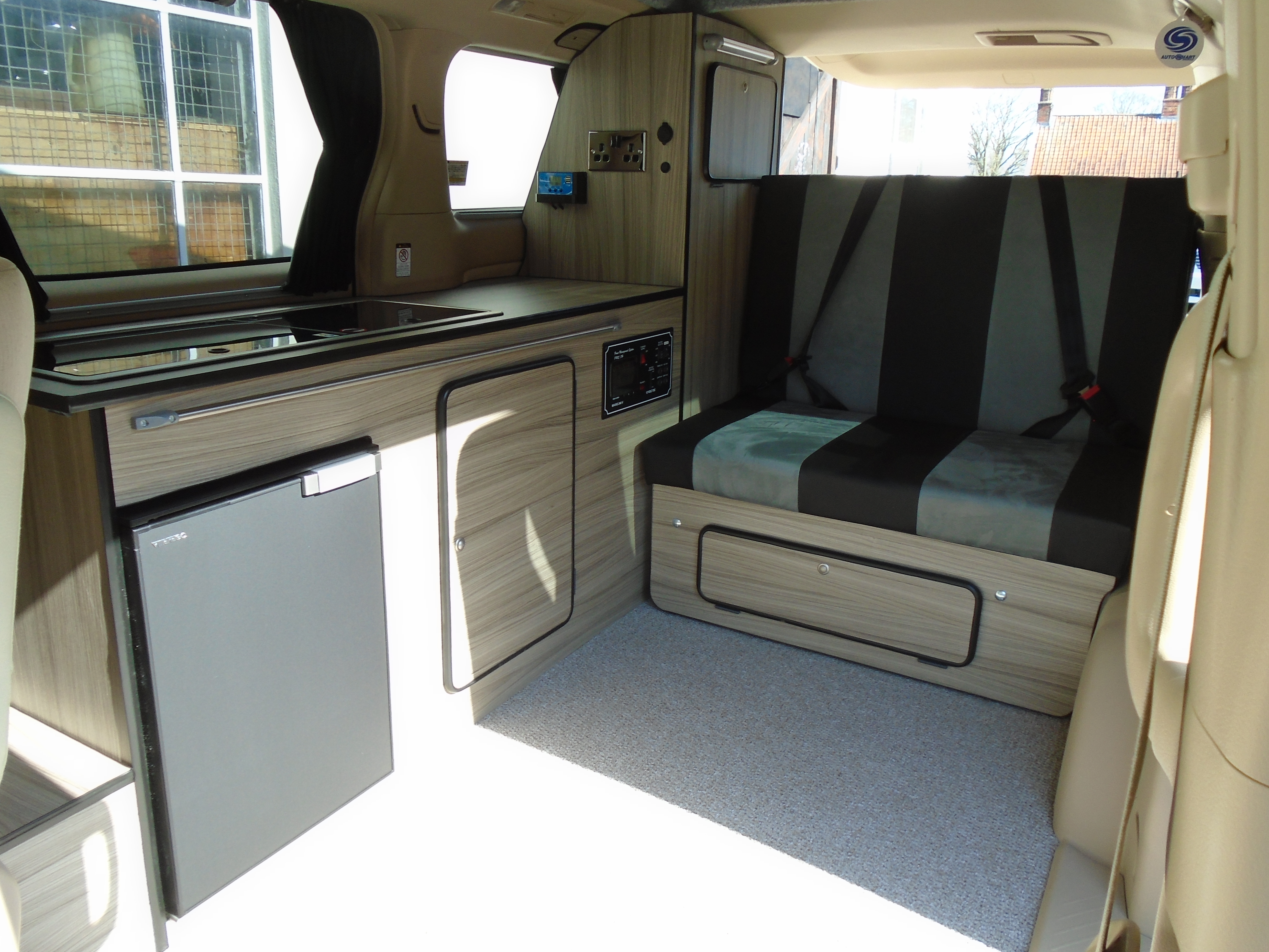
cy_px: 462
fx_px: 990
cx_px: 622
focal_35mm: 27
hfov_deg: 65.3
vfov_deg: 51.3
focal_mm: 4.6
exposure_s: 1/125
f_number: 3.2
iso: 100
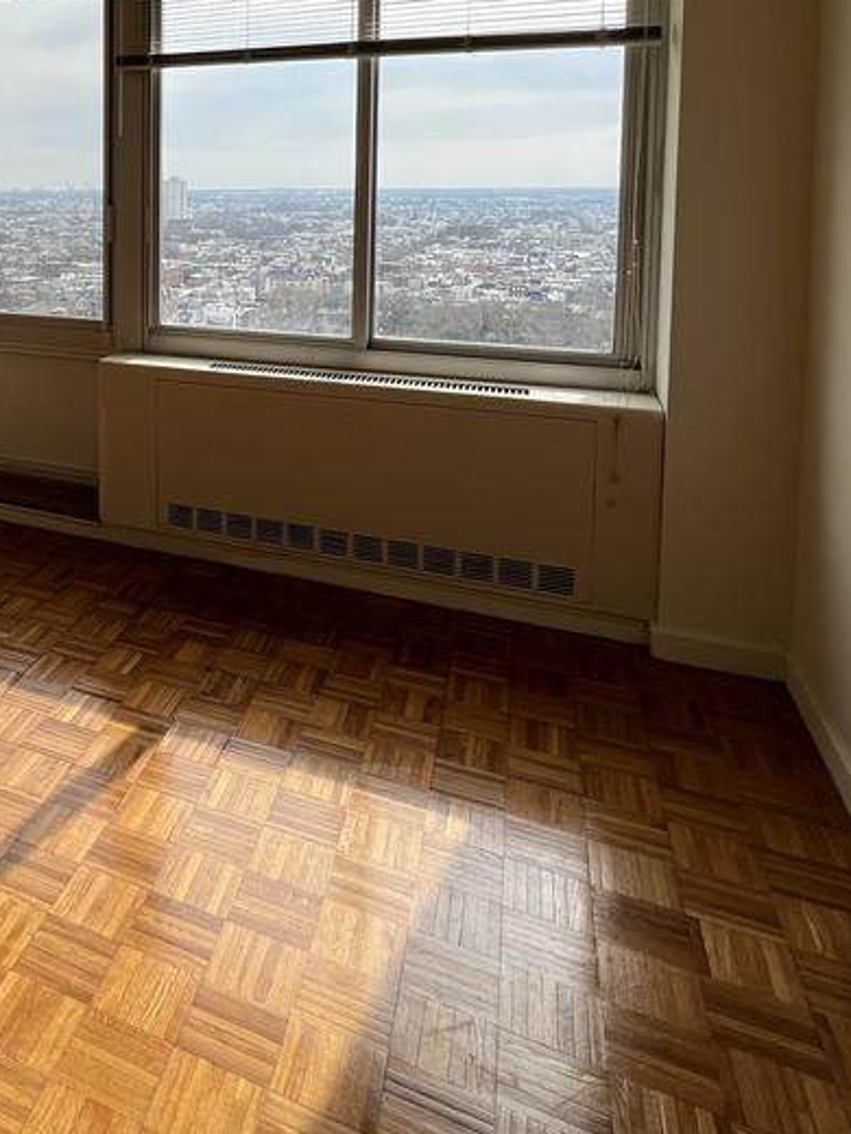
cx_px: -20
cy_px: 242
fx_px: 885
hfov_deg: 43.3
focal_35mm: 27
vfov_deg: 60.5
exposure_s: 1/442
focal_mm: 1.57
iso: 32
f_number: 1.8
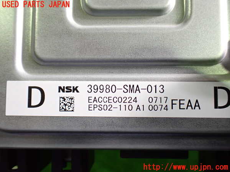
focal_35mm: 30
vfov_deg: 46.8
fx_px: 199
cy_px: 86
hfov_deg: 60.0
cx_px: 115
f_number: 2.3
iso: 500
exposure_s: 1/125
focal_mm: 5.4
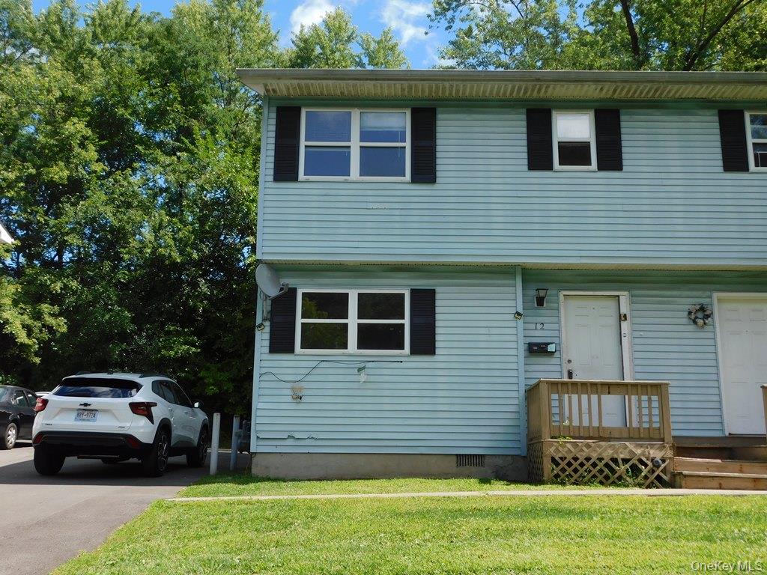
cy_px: 288
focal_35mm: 36
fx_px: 798
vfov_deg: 39.7
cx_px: 384
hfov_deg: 51.4
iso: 125
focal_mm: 6.3
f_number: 3.5
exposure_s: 1/800
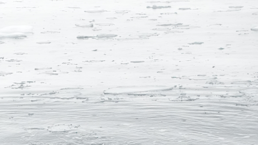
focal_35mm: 185
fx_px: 1266
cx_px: 54
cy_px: 202
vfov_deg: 6.5
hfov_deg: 11.6
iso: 4000
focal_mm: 25.7
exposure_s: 1/1600
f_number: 4.5
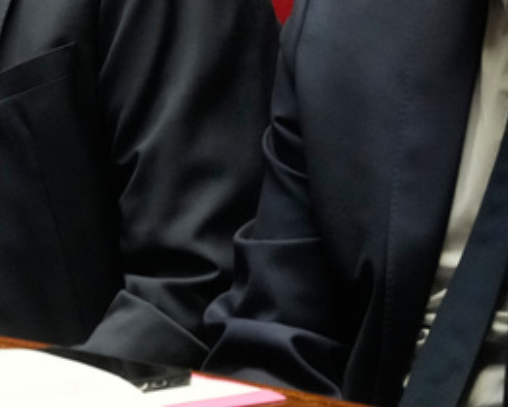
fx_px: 22057
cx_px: -442
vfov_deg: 1.1
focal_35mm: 1466
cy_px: -53
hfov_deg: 1.3
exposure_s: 1/160
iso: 5000
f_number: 5.6
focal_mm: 400
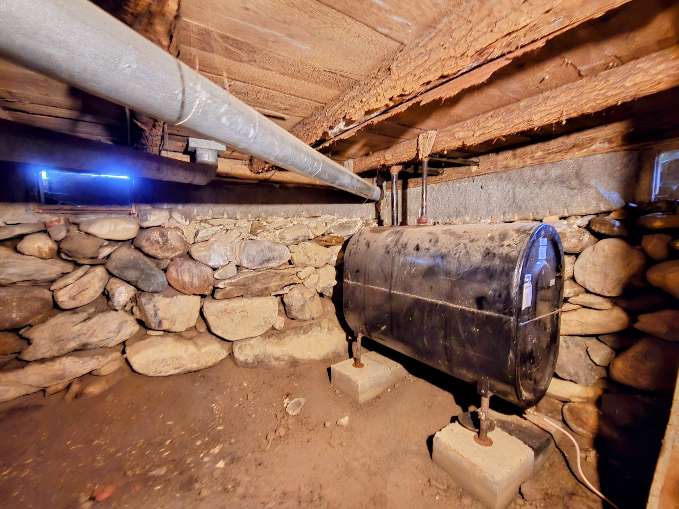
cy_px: 254
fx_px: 255
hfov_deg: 106.2
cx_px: 340
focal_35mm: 13
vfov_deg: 89.9
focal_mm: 2.2
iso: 1600
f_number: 2.2
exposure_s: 1/7
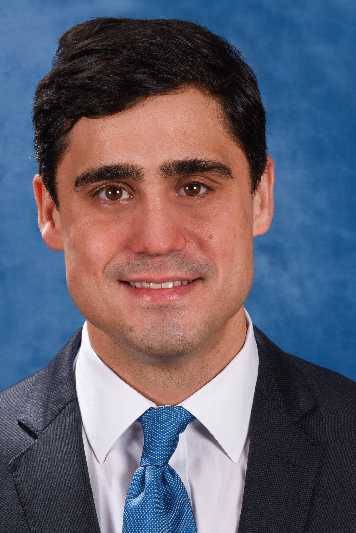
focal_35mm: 131
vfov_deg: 15.6
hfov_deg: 10.5
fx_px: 1941
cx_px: 156
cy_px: 313
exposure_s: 1/100
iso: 125
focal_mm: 105
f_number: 16
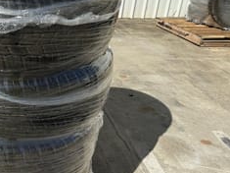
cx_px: -9
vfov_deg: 28.4
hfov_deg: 33.7
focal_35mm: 51
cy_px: 113
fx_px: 339
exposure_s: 1/8929
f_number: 1.78
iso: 80
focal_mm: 6.86
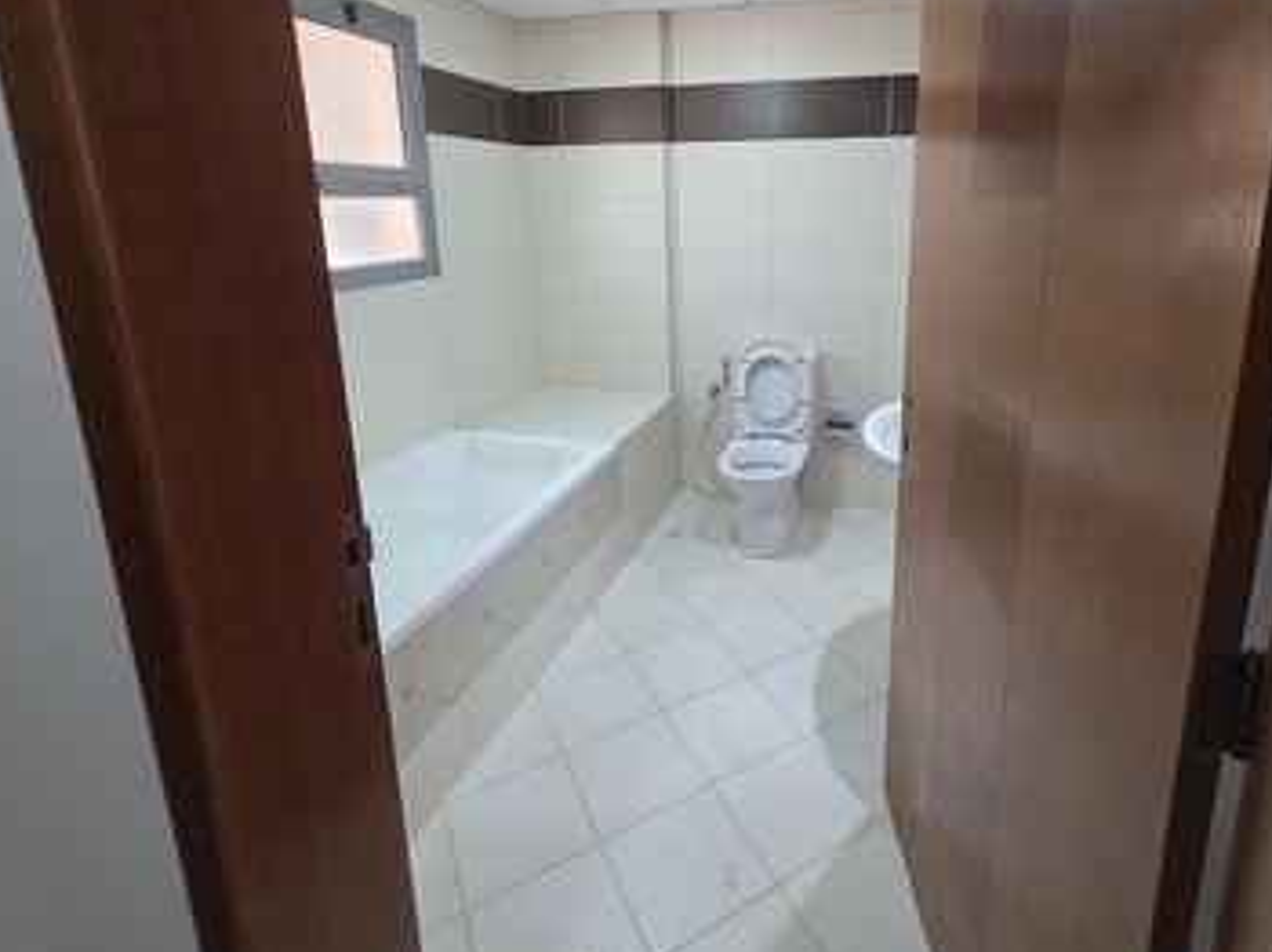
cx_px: 732
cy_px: 347
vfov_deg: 73.2
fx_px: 624
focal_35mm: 17
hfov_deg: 90.4
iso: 250
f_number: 1.9
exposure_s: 1/100
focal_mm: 2.2
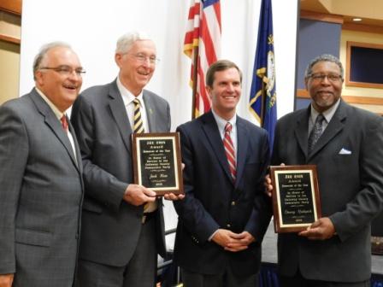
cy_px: 144
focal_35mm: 59
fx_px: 653
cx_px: 192
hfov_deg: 32.7
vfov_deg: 24.8
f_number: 4
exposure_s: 1/8
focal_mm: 10.4
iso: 560
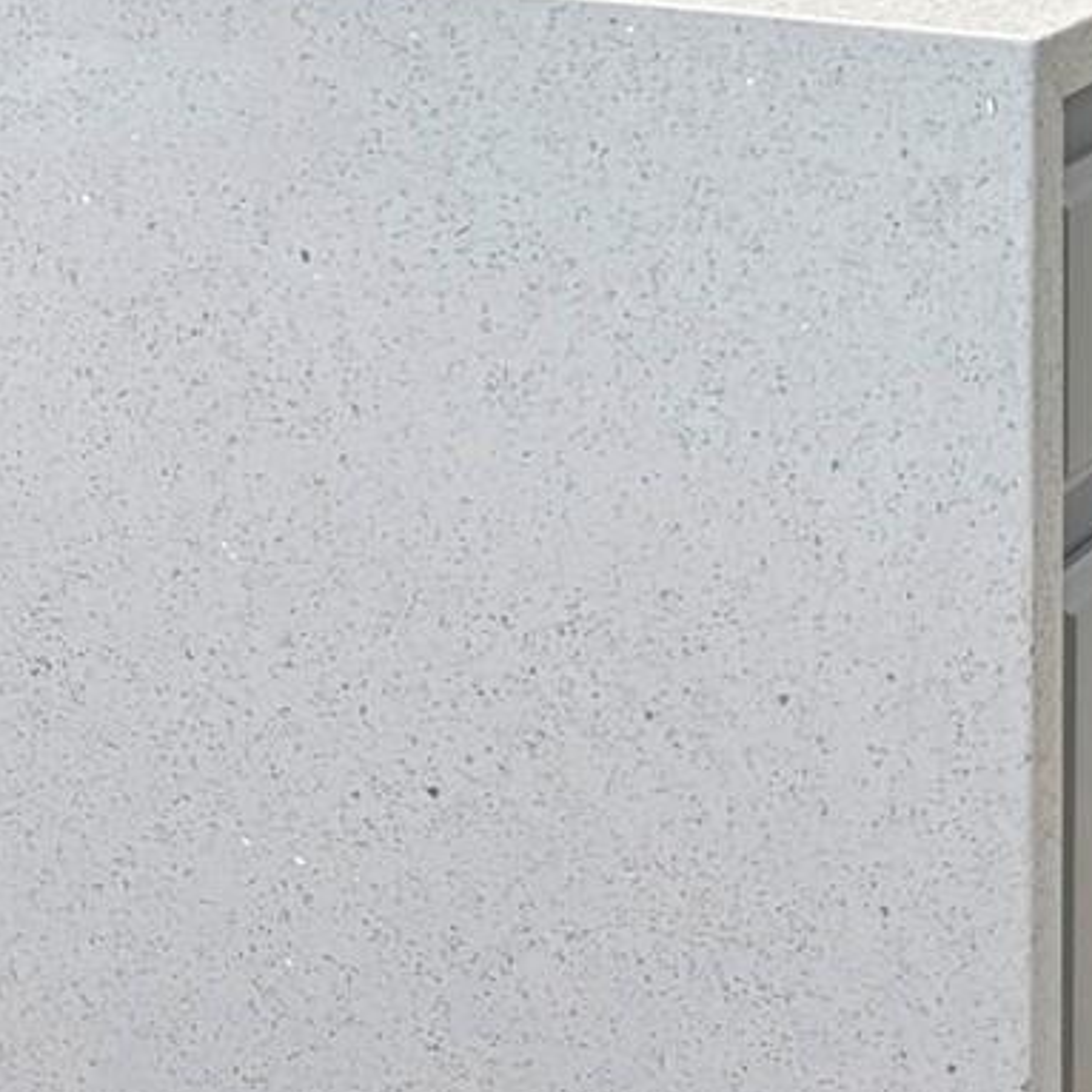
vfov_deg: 17.3
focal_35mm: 96
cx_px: 1135
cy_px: -188
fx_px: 3426
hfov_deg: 17.6
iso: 200
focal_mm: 5.96
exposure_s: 1/60
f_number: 1.6
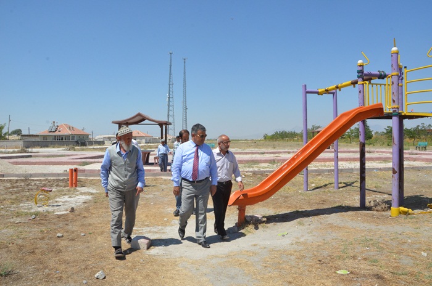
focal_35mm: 27
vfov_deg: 47.8
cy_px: 143
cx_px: 216
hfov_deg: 67.5
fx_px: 323
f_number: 14
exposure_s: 1/800
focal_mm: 18
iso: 800
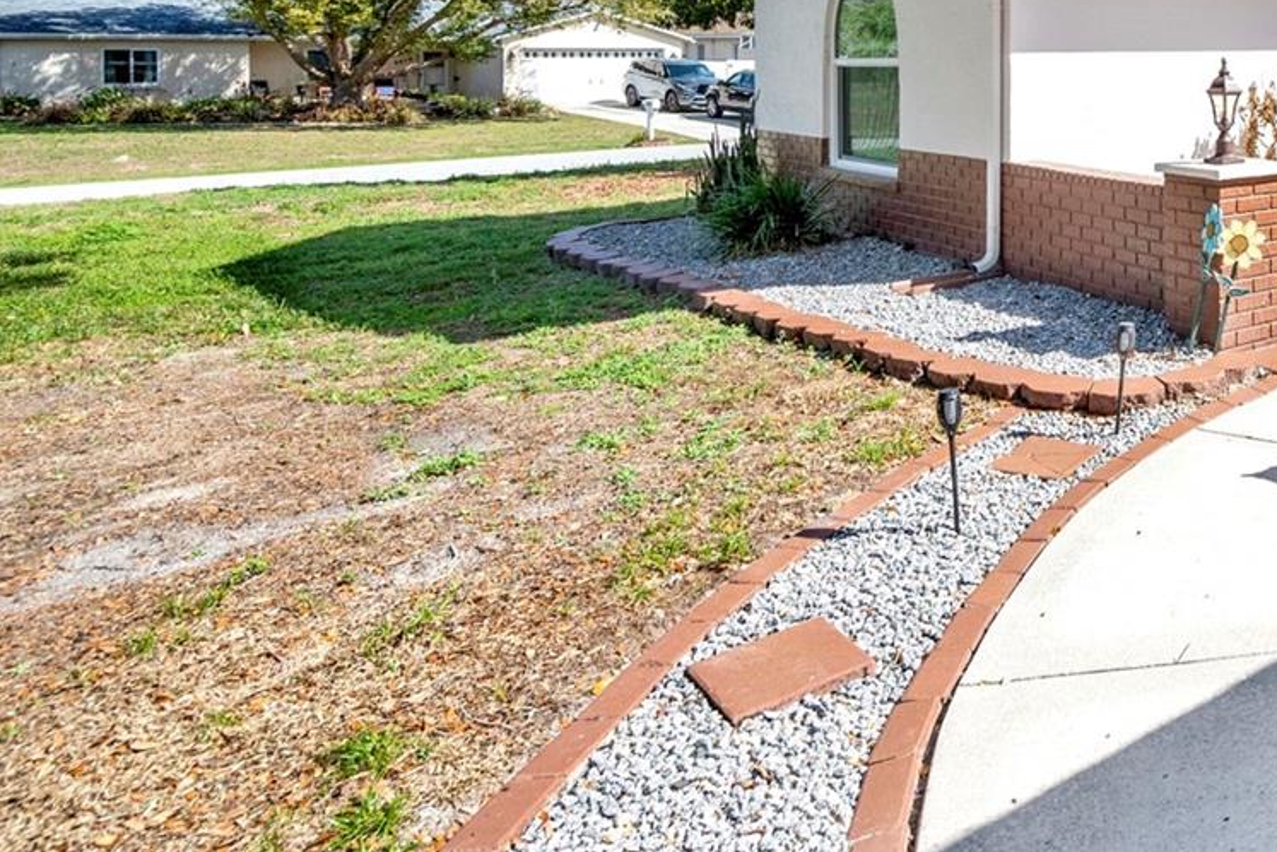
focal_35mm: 30
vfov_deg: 40.0
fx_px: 1064
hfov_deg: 48.2
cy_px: 69
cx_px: 1340
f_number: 6.3
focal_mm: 14
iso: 250
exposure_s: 1/800
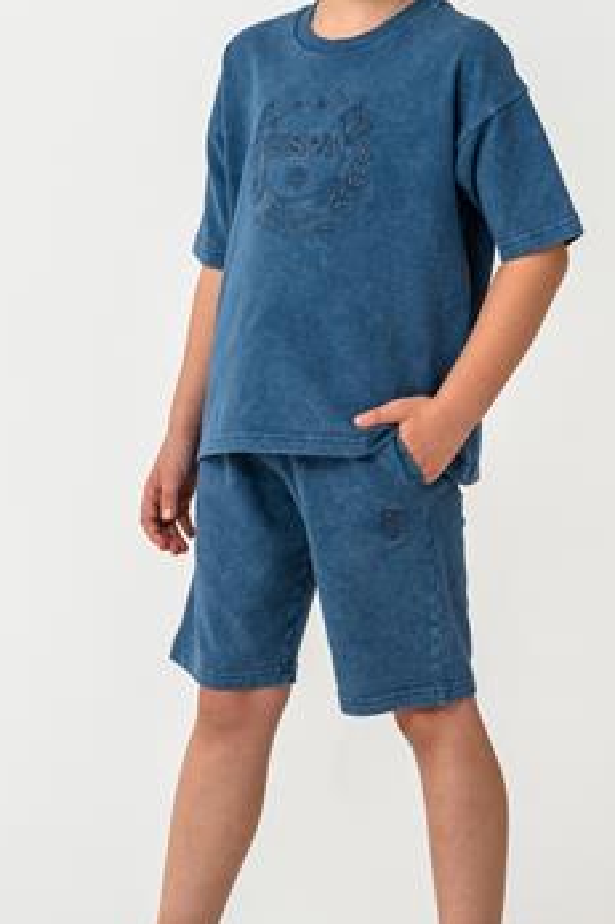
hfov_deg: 6.4
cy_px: 389
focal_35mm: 216
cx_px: 349
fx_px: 5540
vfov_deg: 9.5
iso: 160
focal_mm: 125
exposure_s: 1/125
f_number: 8
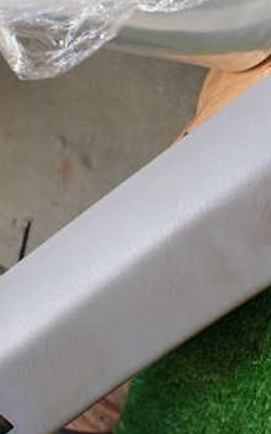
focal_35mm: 55
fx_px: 650
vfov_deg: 36.9
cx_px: 182
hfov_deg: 23.4
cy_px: 220
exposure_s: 1/125
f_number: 2.3
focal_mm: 5.4
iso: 250
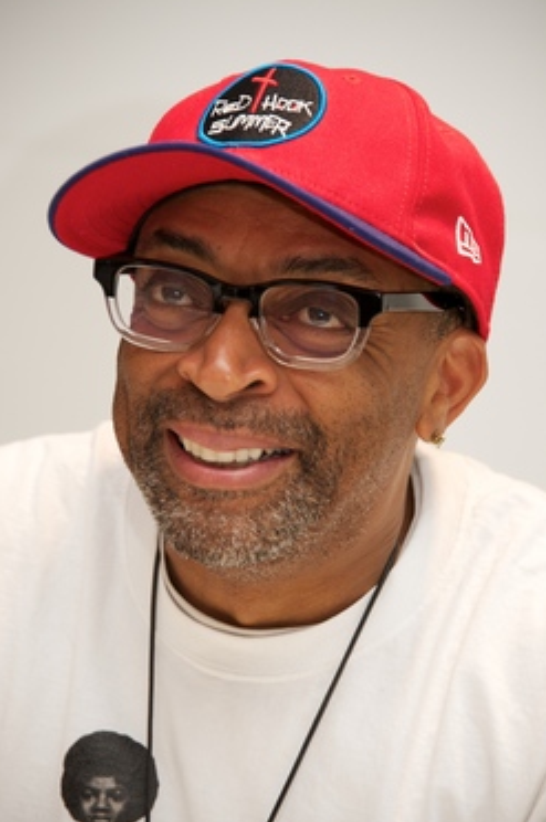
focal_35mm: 226
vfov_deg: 9.1
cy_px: 413
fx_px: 5156
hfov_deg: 6.1
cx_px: 272
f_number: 5.6
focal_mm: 210
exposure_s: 1/60
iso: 500
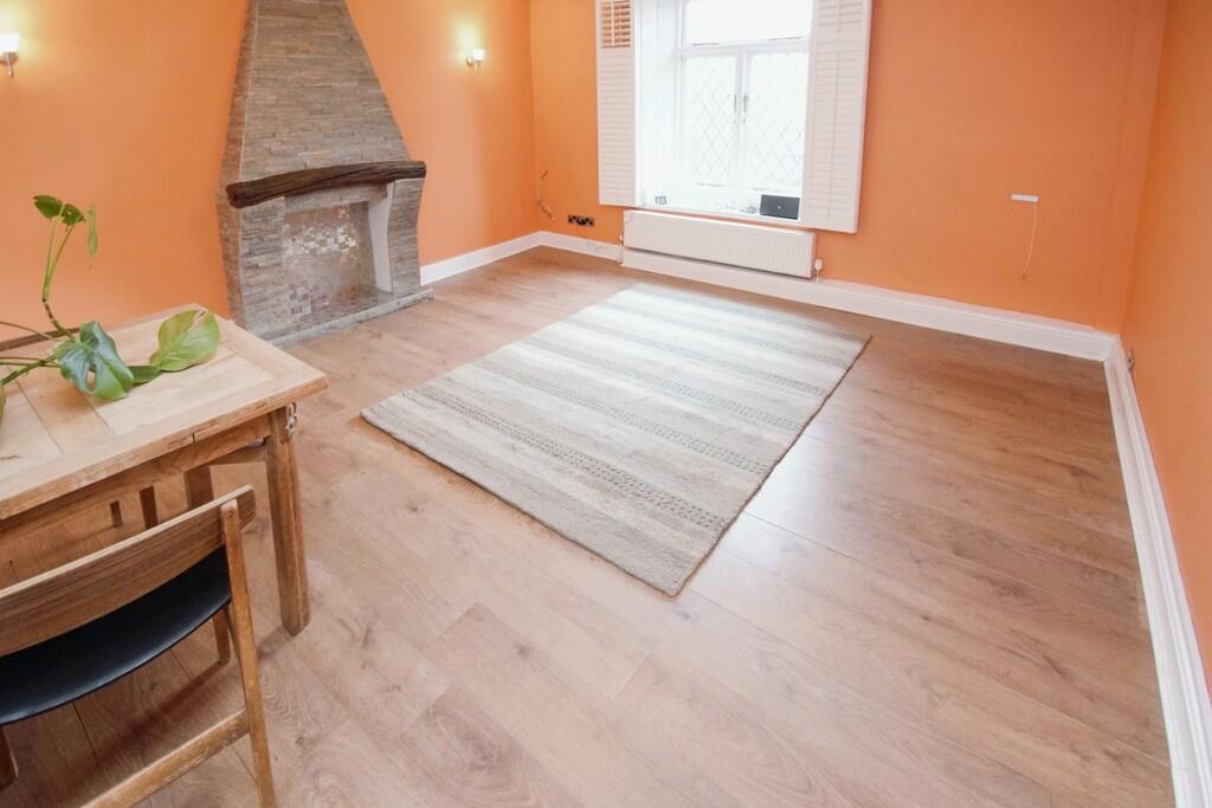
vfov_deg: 77.3
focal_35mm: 15
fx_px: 505
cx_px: 606
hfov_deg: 100.4
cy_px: 404
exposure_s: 1/60
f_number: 3.5
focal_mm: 10
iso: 2500
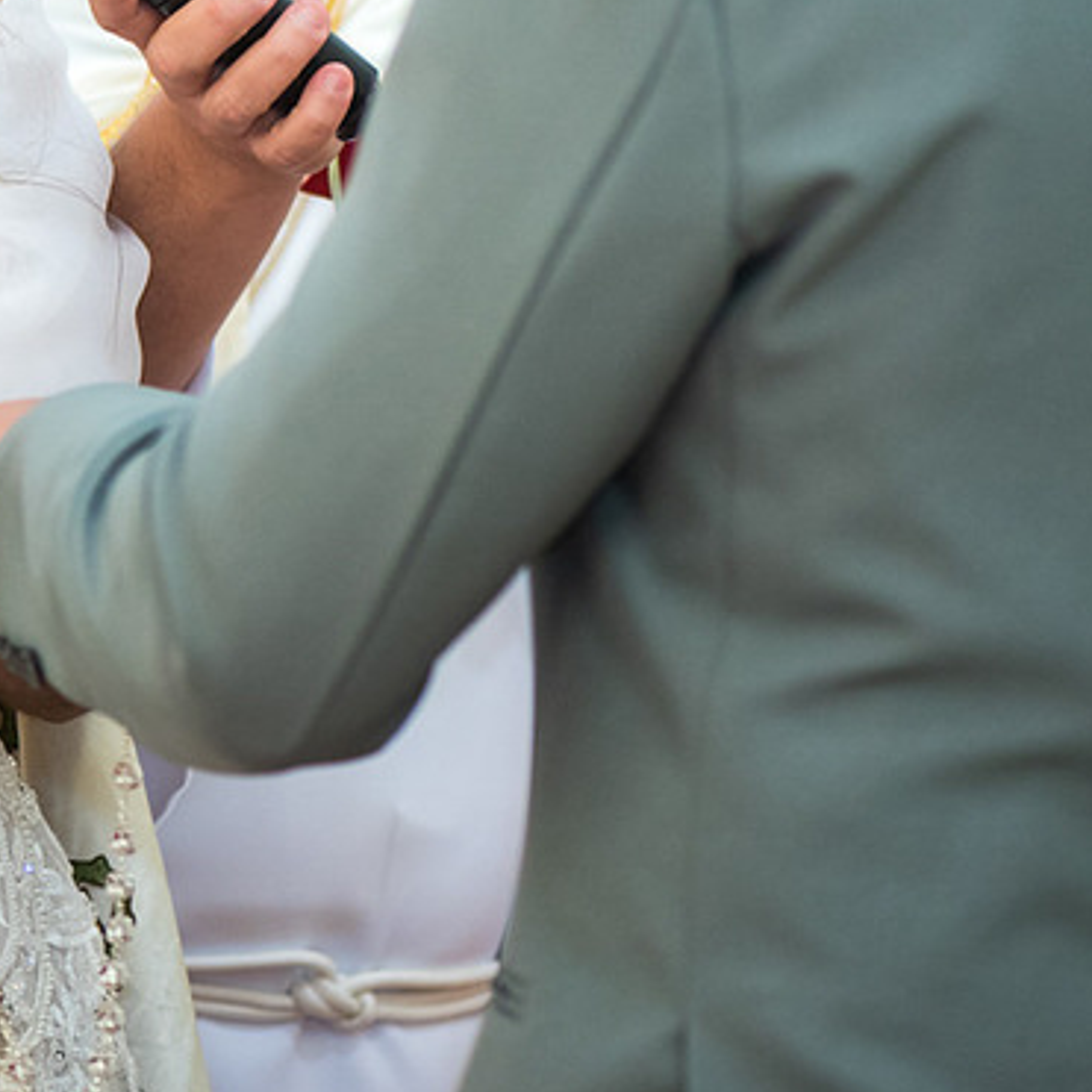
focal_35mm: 289
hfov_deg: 6.1
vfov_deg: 6.0
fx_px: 10315
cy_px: -22
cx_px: 121
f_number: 3.2
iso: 1000
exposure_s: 1/160
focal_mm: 105
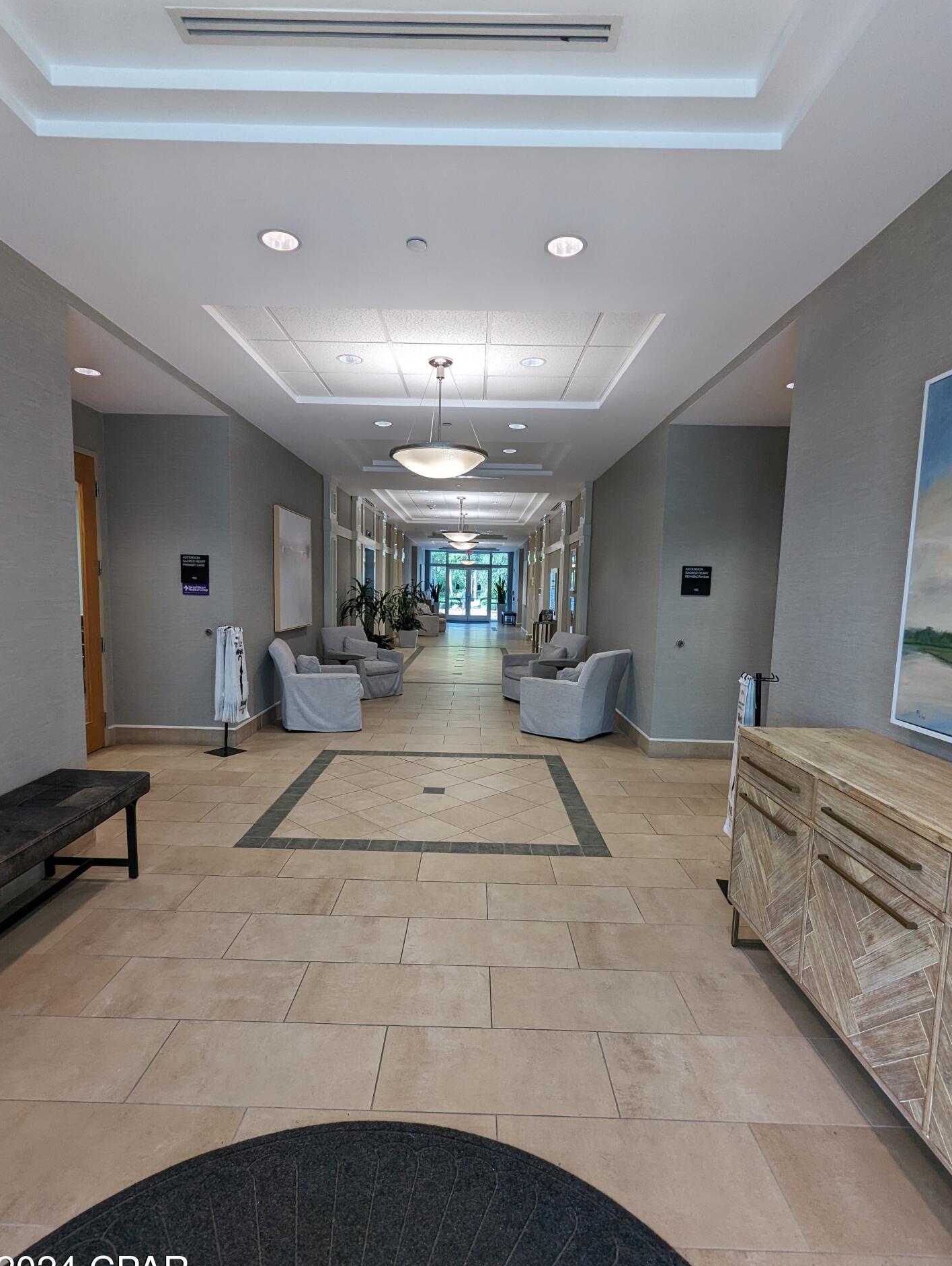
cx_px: 469
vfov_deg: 90.9
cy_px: 659
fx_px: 622
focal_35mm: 17
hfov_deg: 74.8
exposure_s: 1/120
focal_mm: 2.35
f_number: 2.2
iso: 81
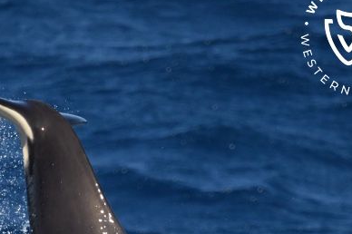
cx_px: 71
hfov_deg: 1.7
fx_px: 12094
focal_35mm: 1238
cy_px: 207
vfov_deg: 1.1
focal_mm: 600
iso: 1250
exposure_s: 1/8000
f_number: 6.3
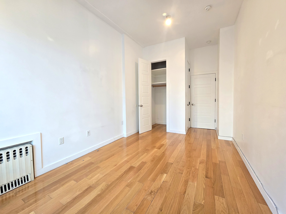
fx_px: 107
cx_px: 143
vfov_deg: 89.9
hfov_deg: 106.2
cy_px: 107
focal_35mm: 13
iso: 200
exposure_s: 1/60
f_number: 2.2
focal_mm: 2.2
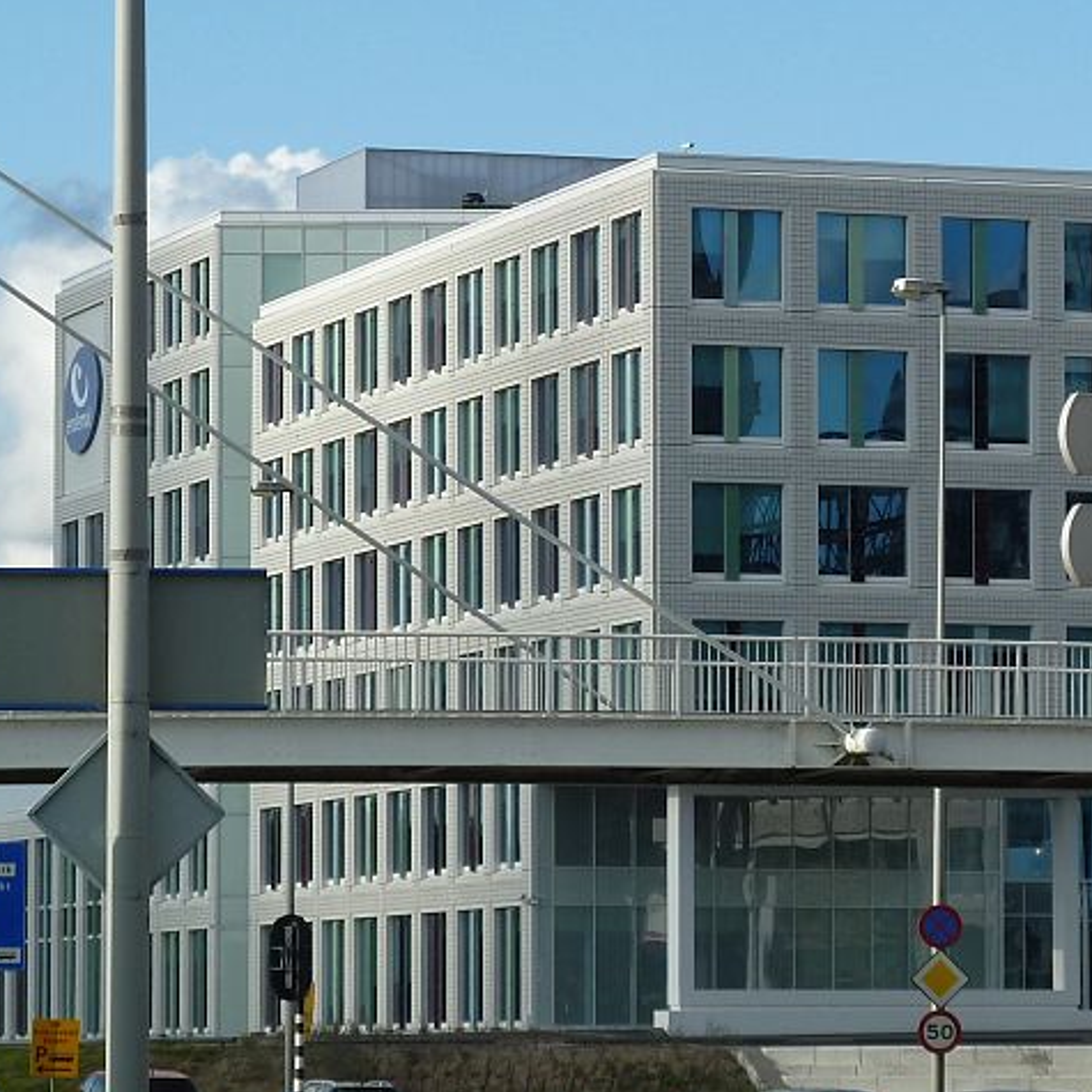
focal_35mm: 198
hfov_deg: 8.8
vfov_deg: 8.8
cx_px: 816
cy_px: 453
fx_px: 7067
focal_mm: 17
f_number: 4.3
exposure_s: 1/400
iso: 80
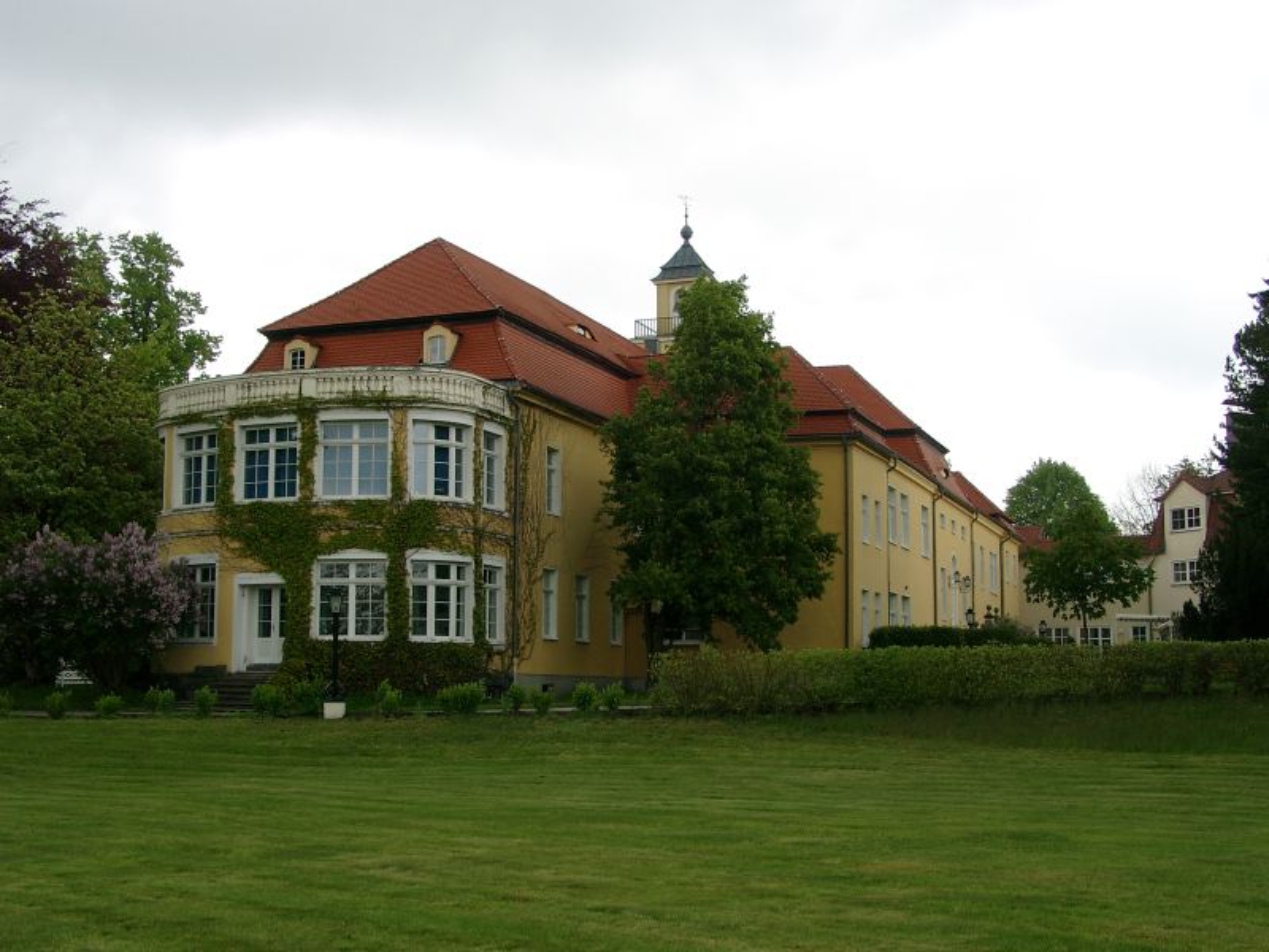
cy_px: 476
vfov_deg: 30.9
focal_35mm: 47
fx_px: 1723
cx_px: 634
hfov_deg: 40.4
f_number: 4
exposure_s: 1/221
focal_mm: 9.82
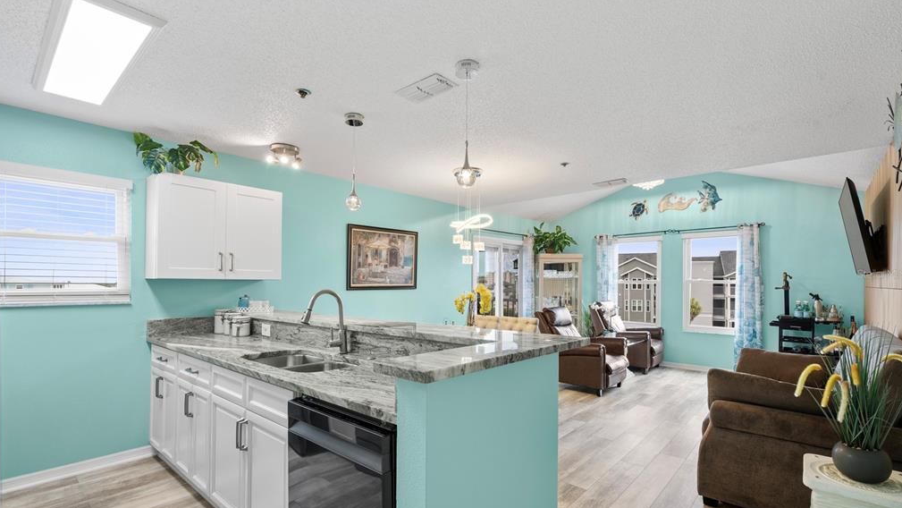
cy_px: 274
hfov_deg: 95.9
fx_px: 407
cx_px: 451
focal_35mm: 17
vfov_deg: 63.9
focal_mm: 16
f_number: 9
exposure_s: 1/5
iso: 640
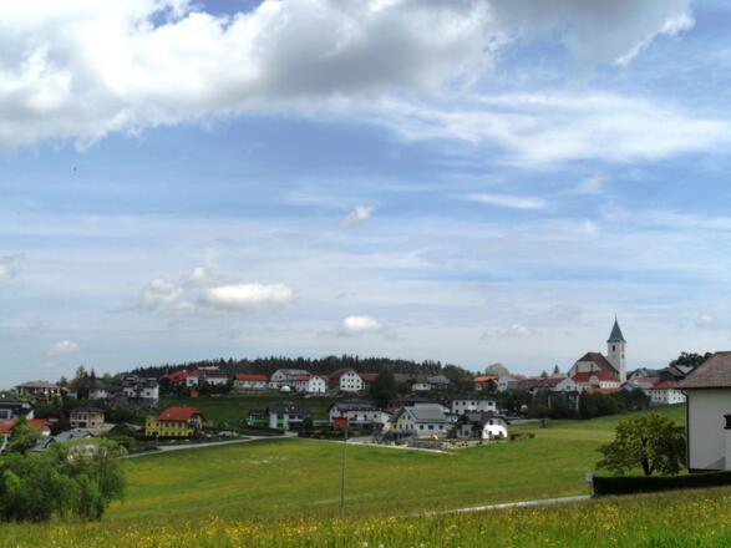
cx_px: 366
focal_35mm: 40
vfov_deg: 35.9
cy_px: 274
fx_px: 845
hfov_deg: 46.8
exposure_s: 1/750
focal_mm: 6.5
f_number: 5.2
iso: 80
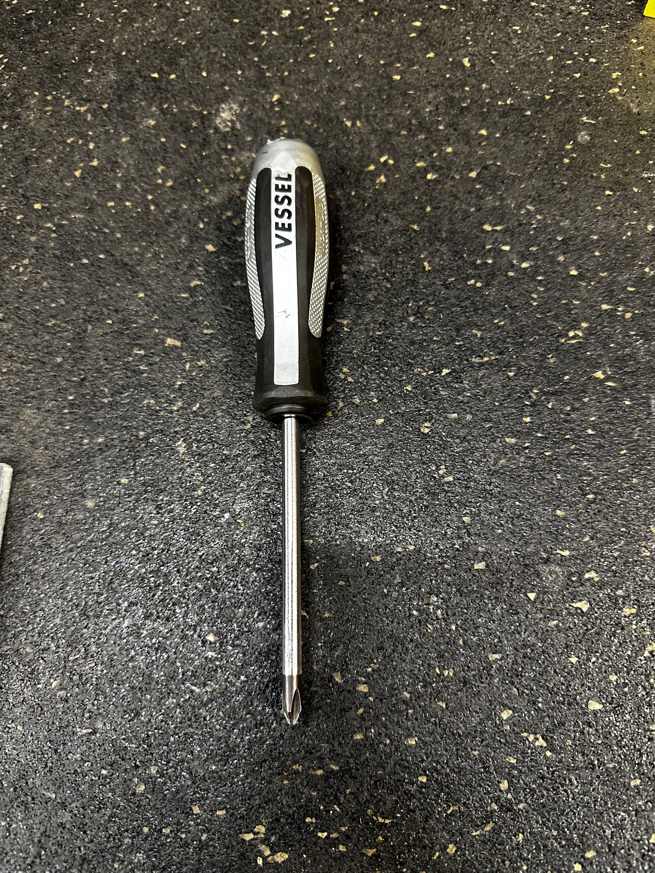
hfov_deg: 56.8
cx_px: 328
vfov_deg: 71.6
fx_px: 606
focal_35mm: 24
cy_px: 436
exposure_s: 1/60
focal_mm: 6.86
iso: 320
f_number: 1.78
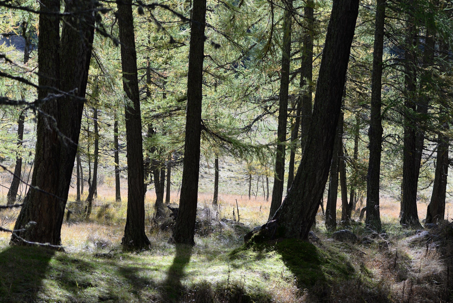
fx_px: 1410
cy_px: 152
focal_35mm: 112
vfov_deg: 12.2
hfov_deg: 18.3
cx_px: 226
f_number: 6.3
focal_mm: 112
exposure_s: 1/125
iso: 140
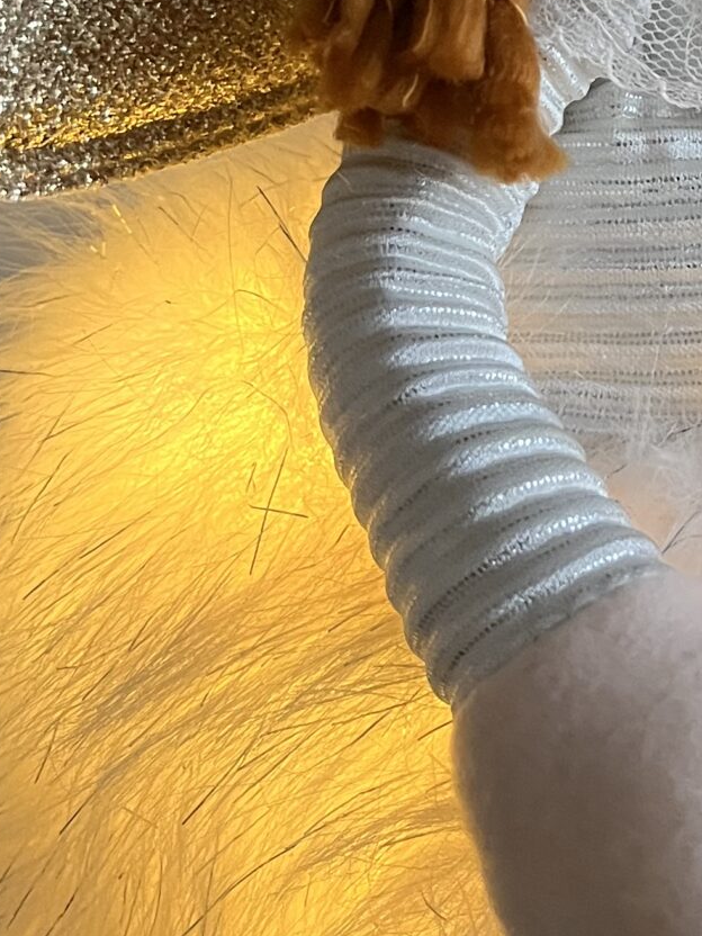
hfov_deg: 17.6
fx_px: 2163
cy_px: -107
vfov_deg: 22.9
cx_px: 829
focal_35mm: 80
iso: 500
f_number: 1.6
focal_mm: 5.1
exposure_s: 1/60
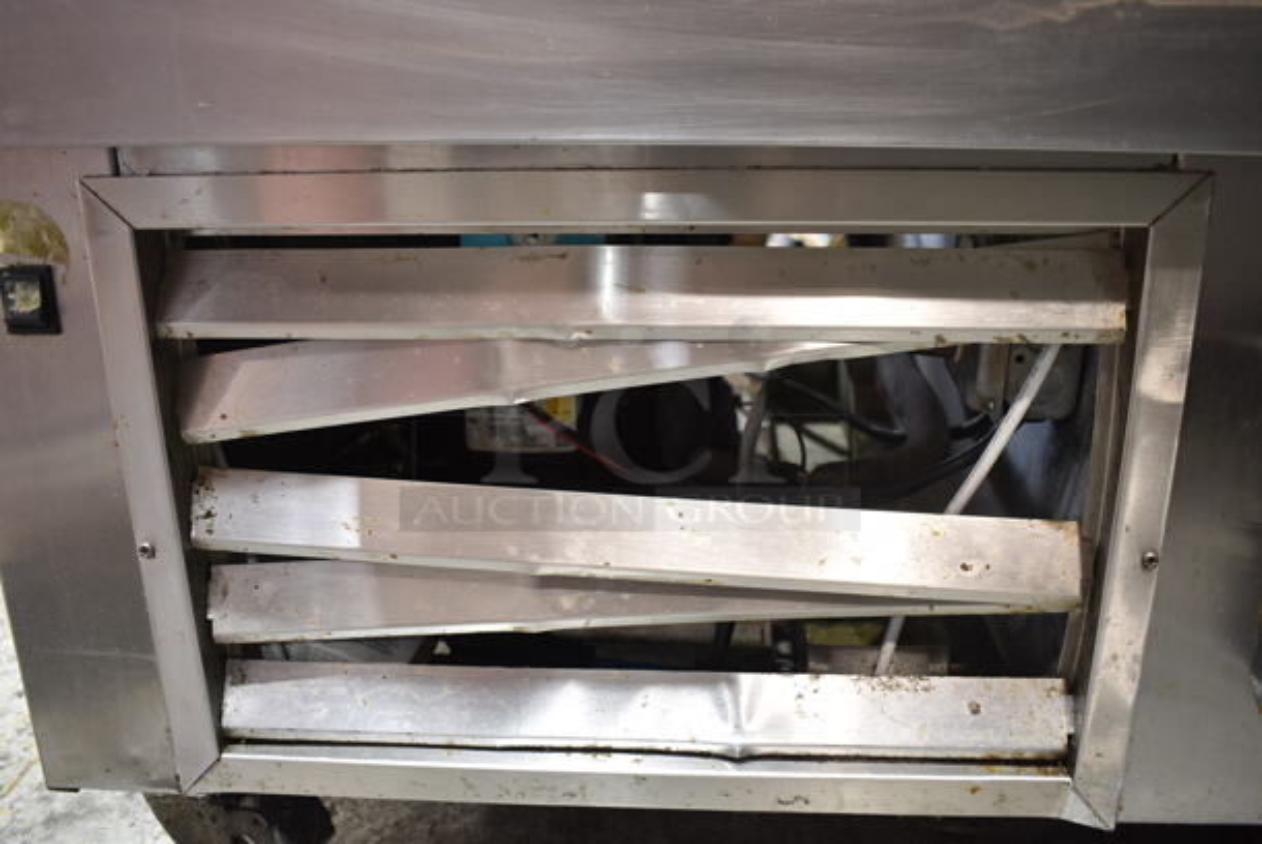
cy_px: 422
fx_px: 1158
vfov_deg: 40.1
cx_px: 631
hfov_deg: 57.2
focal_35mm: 33
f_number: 3.8
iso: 450
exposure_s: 1/30
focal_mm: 22
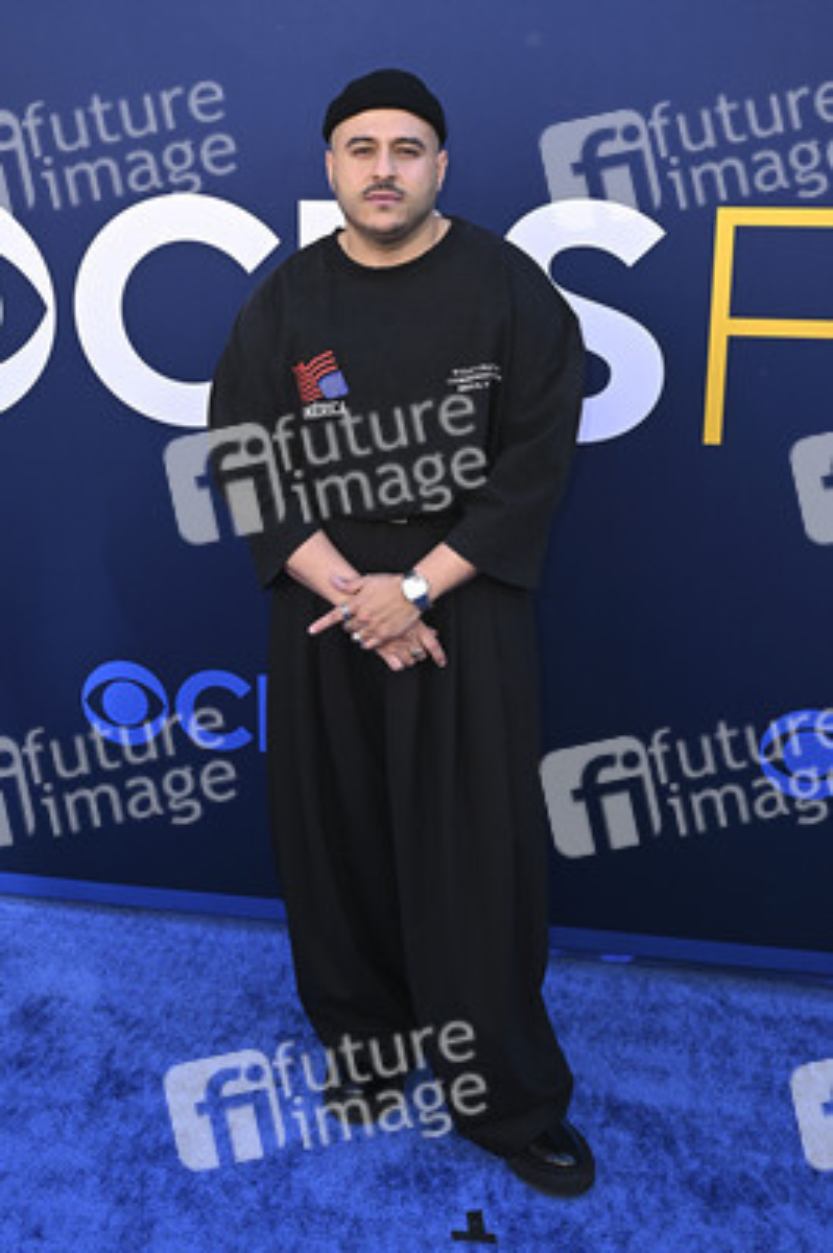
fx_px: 1217
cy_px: 626
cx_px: 416
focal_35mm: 35
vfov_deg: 54.5
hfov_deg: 37.8
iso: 320
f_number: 6.3
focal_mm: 35
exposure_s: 1/200
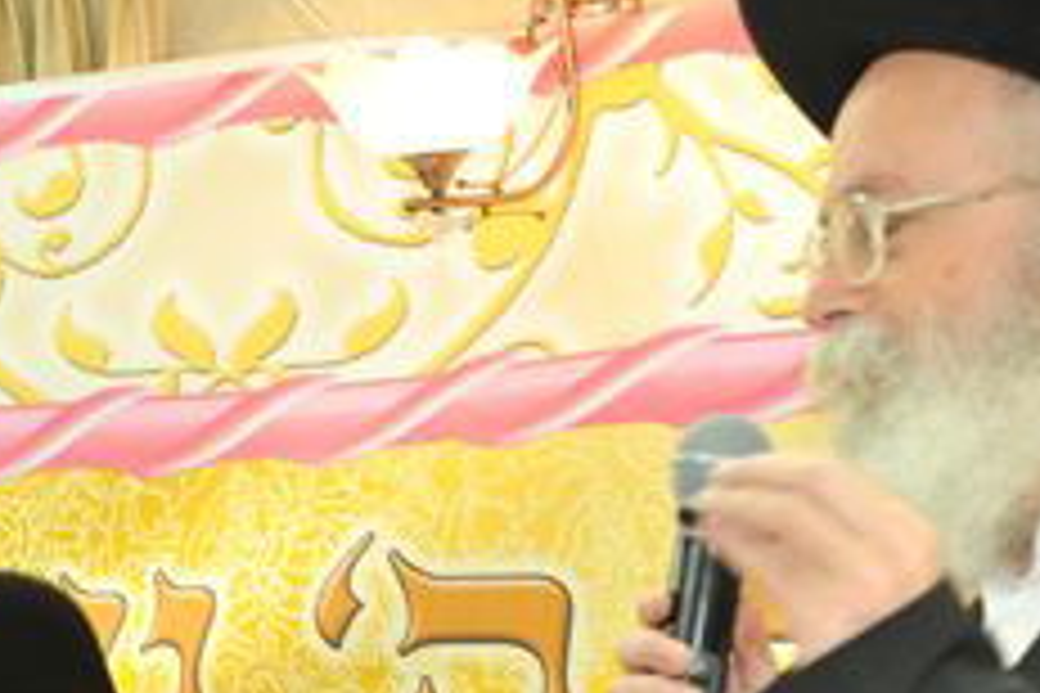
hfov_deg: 18.4
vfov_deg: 12.2
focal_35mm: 111
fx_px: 3206
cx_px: 360
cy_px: 734
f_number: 6.3
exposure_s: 1/60
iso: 800
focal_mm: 40
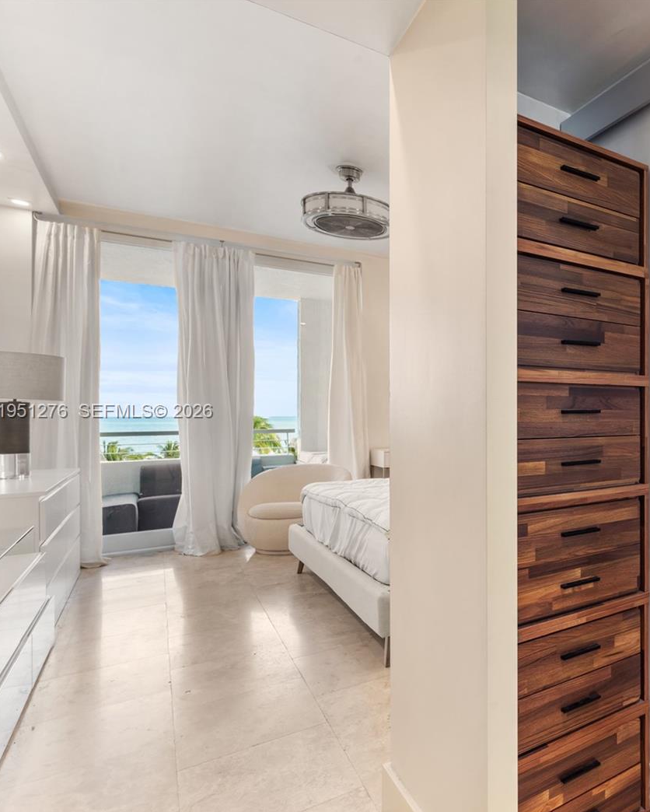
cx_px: 592
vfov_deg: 72.6
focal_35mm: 23
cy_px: 412
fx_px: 553
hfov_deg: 52.9
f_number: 13
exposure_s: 1/4
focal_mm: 16
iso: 250
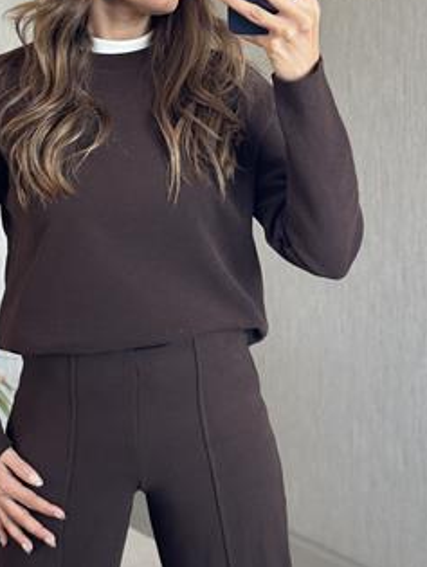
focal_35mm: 77
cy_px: 227
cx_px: 148
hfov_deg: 19.1
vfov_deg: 25.3
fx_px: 1264
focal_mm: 6.86
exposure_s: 1/97
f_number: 1.78
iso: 125
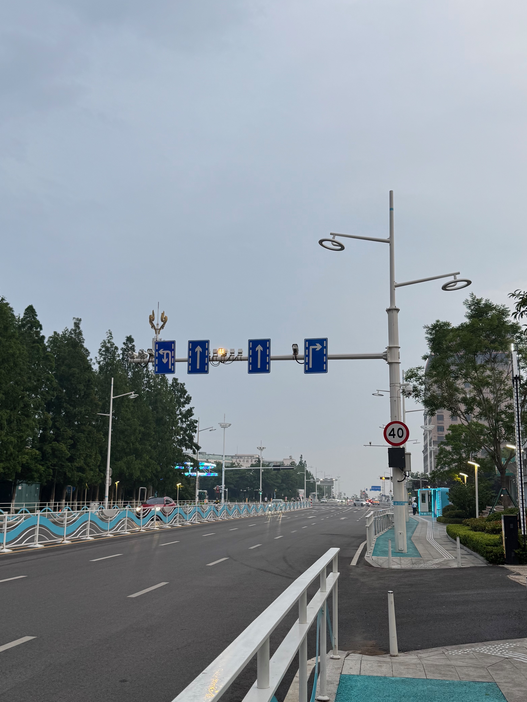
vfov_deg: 55.2
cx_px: 254
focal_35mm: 33
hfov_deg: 42.9
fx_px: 670
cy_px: 400
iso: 80
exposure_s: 1/100
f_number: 1.78
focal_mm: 6.76
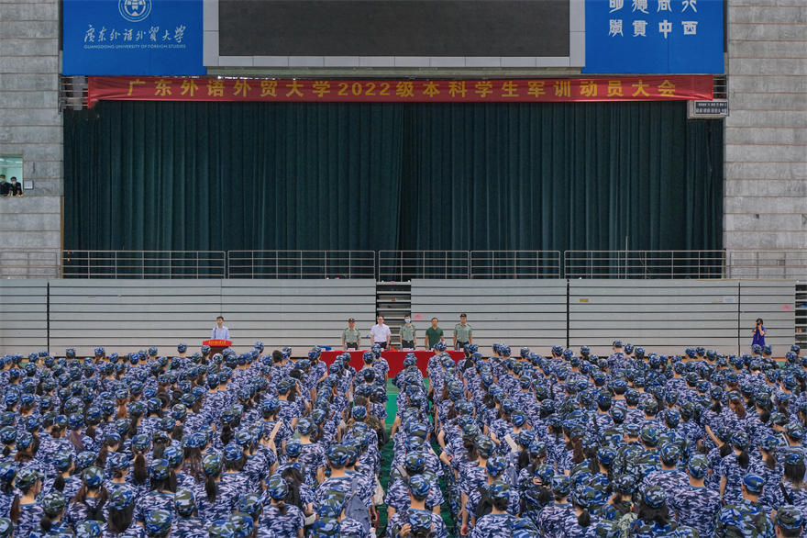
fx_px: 1120
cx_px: 404
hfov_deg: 39.6
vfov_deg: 27.0
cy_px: 269
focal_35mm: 50
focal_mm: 33.3
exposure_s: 1/25
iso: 800
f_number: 4.9
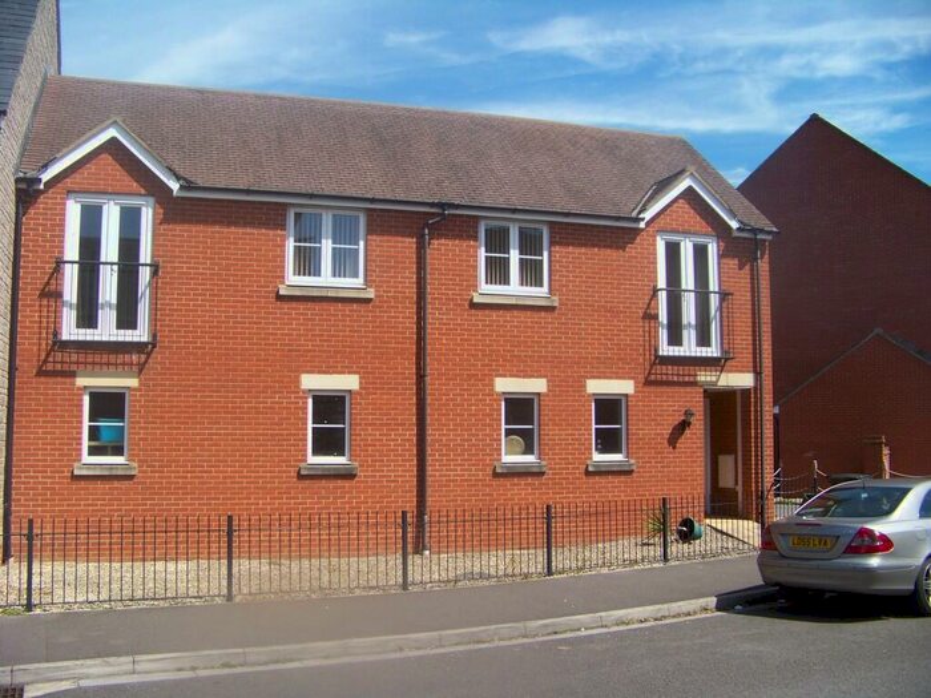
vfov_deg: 39.7
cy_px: 349
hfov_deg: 51.4
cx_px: 466
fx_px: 968
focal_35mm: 36
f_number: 2.8
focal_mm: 5.85
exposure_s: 1/1000
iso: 66
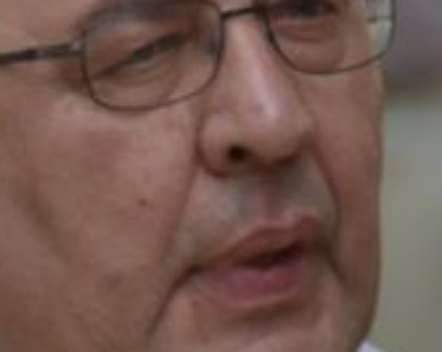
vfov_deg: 0.9
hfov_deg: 1.1
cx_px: 302
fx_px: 22526
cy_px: 164
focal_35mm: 1725
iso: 250
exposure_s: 1/125
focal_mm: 200
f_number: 5.6
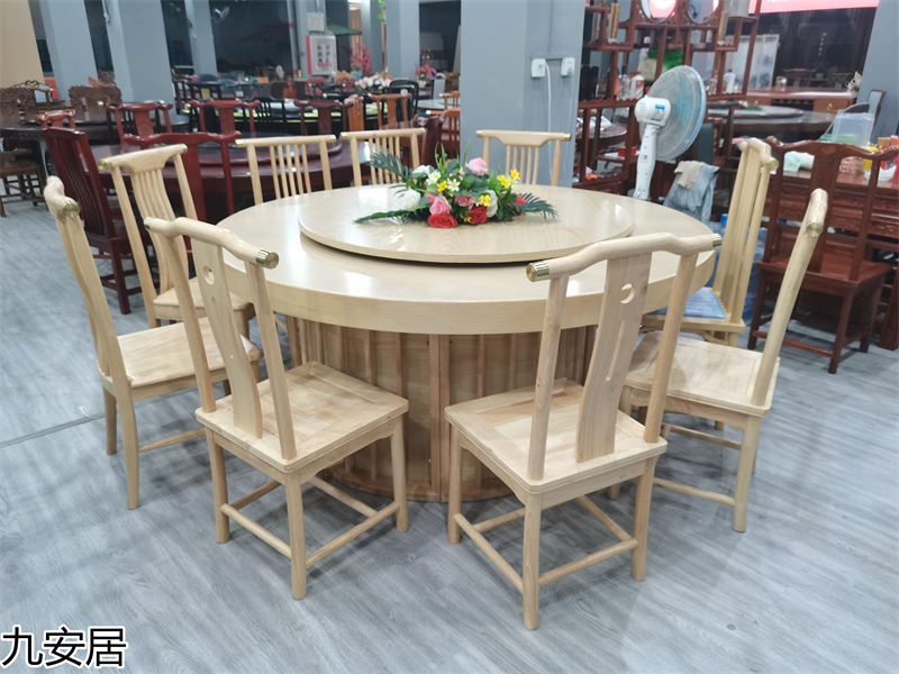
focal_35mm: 26
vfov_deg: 53.1
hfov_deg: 67.3
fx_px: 675
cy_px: 337
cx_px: 450
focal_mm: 5.58
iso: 200
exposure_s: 1/50
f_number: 1.8
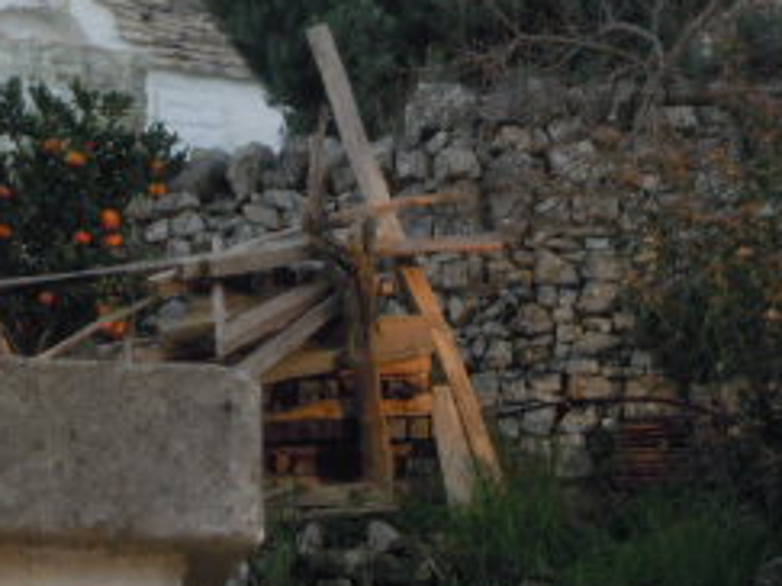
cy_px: 13
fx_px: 7496
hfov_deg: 6.0
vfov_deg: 4.5
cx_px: 328
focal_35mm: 332
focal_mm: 22.6
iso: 200
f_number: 6.2
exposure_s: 1/100
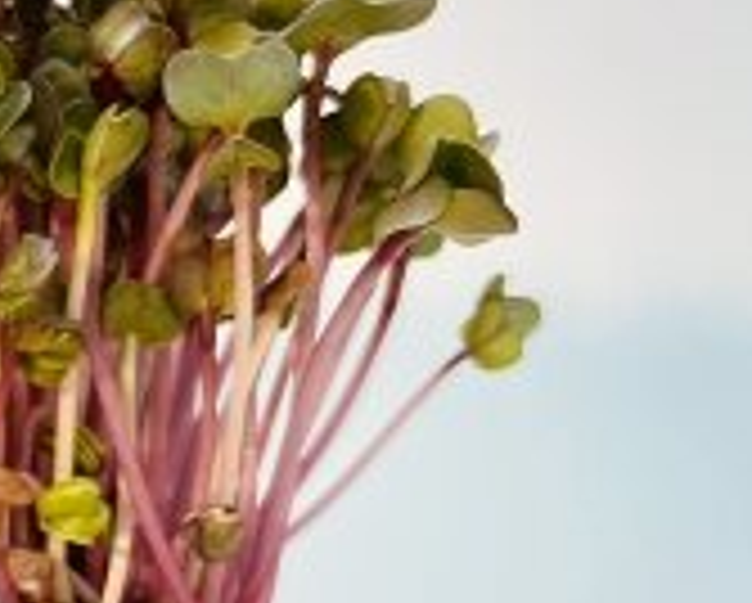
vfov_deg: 16.5
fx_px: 2028
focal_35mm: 91
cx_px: -459
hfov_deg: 18.1
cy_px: 648
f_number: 1.6
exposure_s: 1/50
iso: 100
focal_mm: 4.2
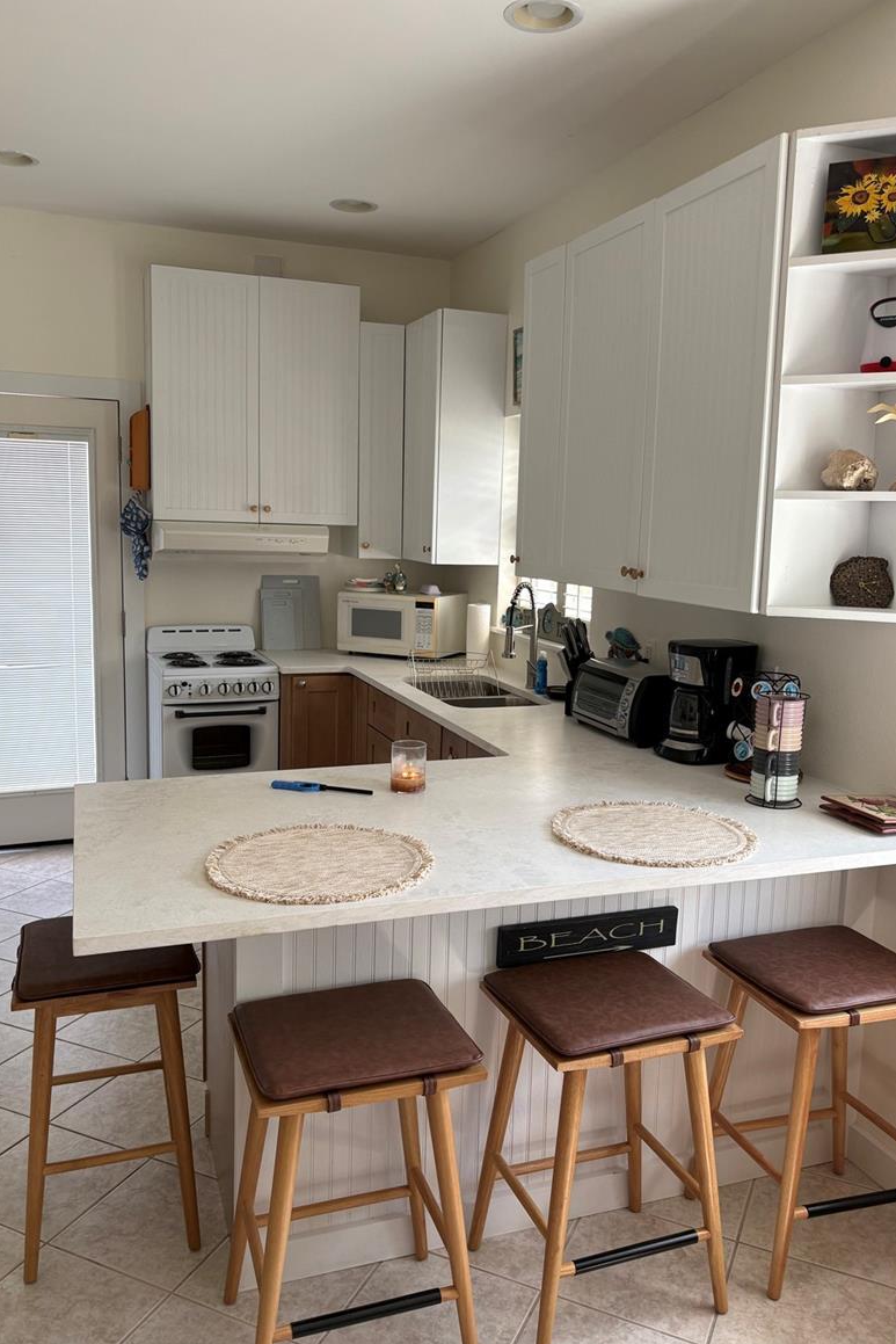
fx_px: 1045
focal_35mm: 28
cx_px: 461
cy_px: 659
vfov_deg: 65.5
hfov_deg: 46.4
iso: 64
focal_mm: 5.96
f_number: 1.6
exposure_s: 1/139
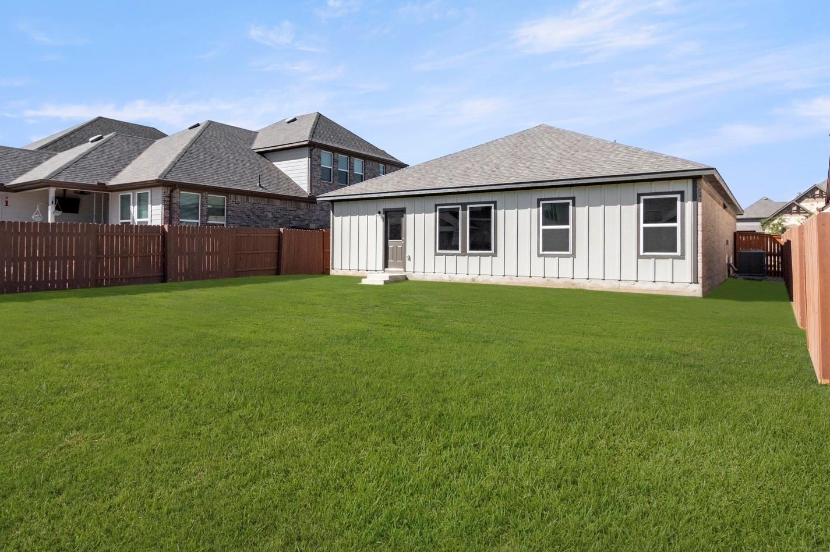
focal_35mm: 41
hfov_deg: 47.4
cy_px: 248
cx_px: 371
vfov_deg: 32.6
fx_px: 945
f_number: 8
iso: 400
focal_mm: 24
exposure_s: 1/2000
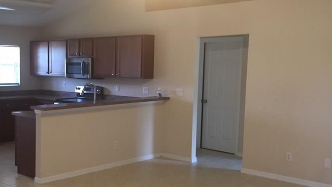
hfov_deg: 41.7
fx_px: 423
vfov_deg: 24.9
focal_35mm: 48
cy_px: 114
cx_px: 85
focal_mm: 4.15
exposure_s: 1/30
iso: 100
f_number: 2.2
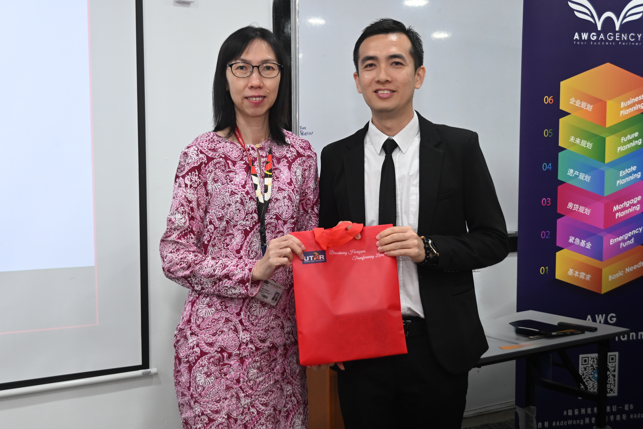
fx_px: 777
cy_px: 214
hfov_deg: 45.0
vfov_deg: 30.8
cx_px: 322
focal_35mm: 44
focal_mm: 29
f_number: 4.5
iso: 640
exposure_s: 1/125
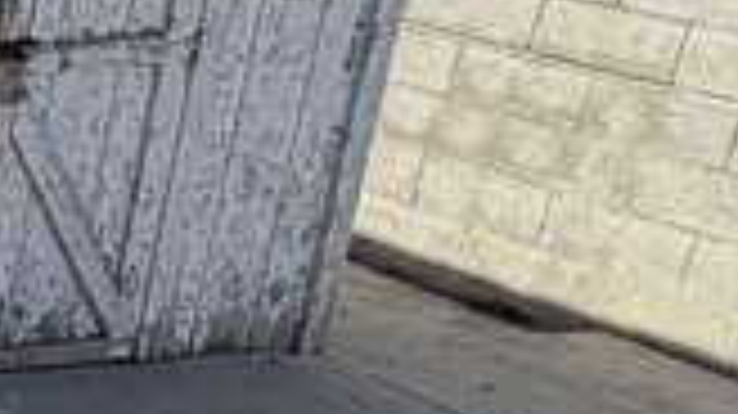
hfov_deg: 12.6
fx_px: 1858
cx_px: -1305
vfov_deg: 12.7
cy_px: 158
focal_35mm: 95
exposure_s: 1/664
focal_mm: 2.22
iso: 40
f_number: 2.2
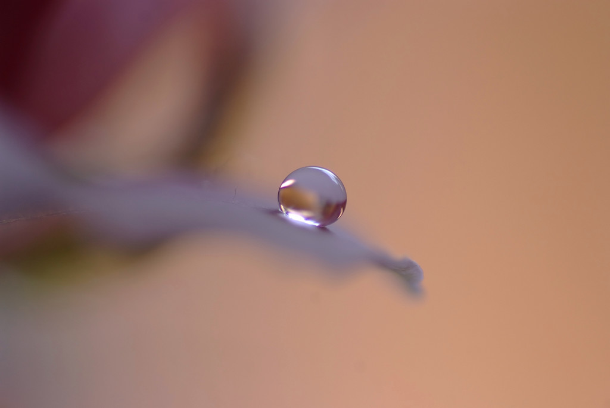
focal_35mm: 135
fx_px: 2290
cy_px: 204
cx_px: 305
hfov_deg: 15.2
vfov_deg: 10.2
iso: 160
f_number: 5.6
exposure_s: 1/60
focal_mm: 90
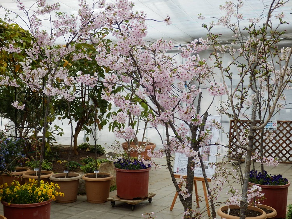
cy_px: 110
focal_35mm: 49
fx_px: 413
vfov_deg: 29.7
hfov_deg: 38.9
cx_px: 146
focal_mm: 8.9
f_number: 4
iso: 80
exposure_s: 1/100
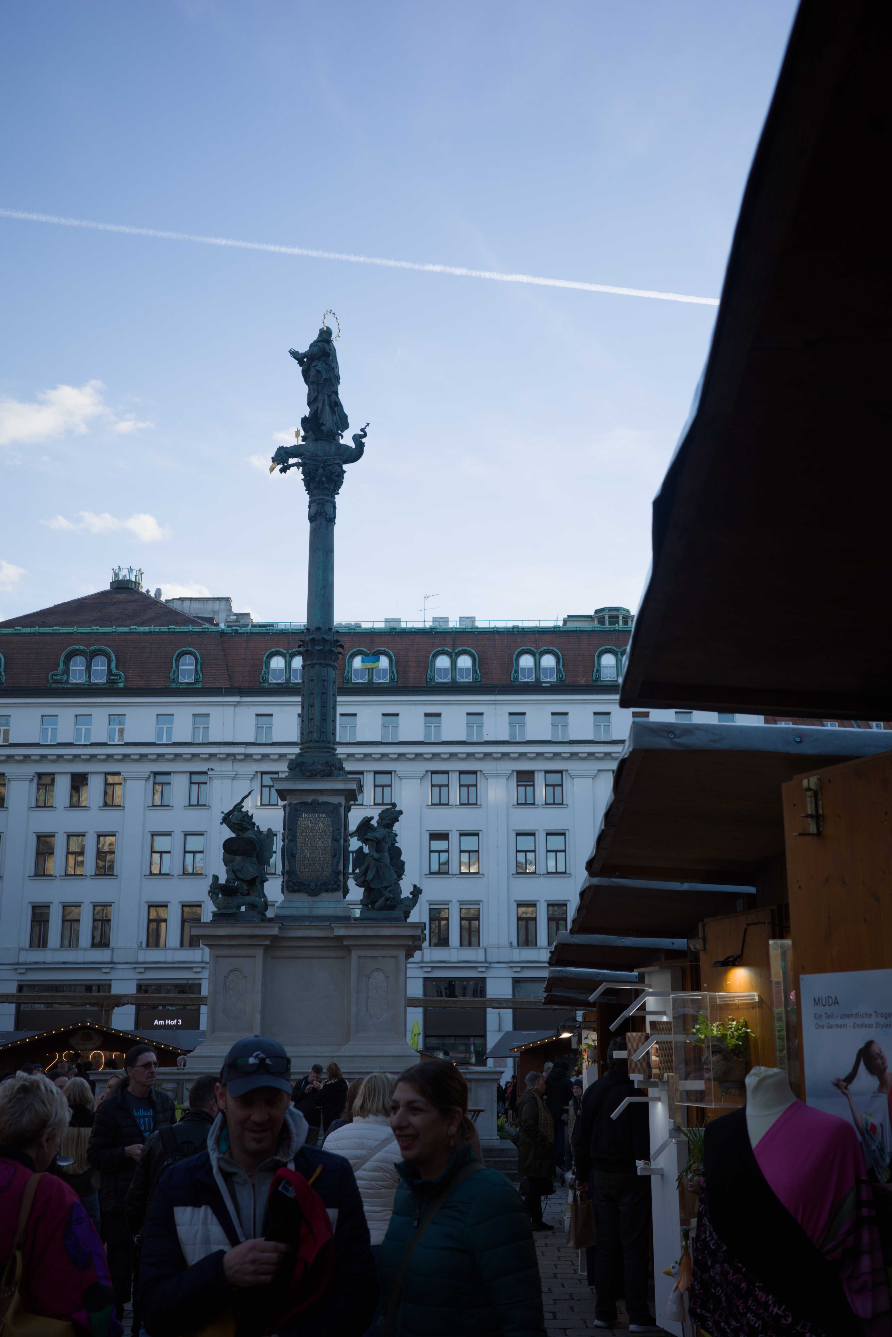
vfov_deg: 48.5
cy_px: 668
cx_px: 446
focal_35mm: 40
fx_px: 1487
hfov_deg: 33.4
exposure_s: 1/200
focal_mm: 26
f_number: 4
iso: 100
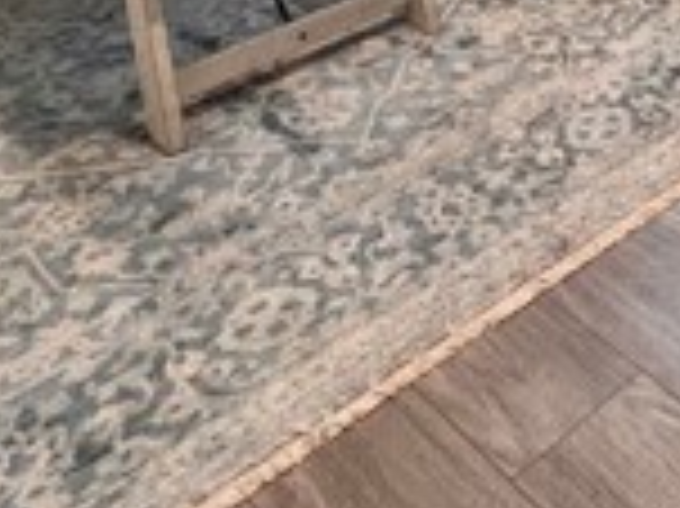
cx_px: 689
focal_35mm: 55
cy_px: -486
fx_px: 1080
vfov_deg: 18.4
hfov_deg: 32.1
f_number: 1.8
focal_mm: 1.57
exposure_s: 1/60
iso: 200
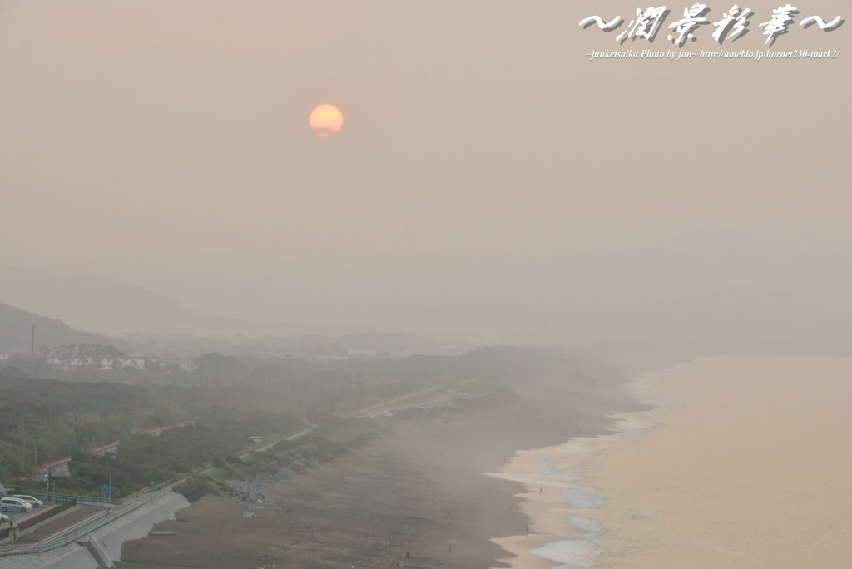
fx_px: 3374
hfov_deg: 14.4
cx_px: 426
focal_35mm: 142
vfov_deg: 9.6
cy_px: 284
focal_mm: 95
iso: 100
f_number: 14
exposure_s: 1/15
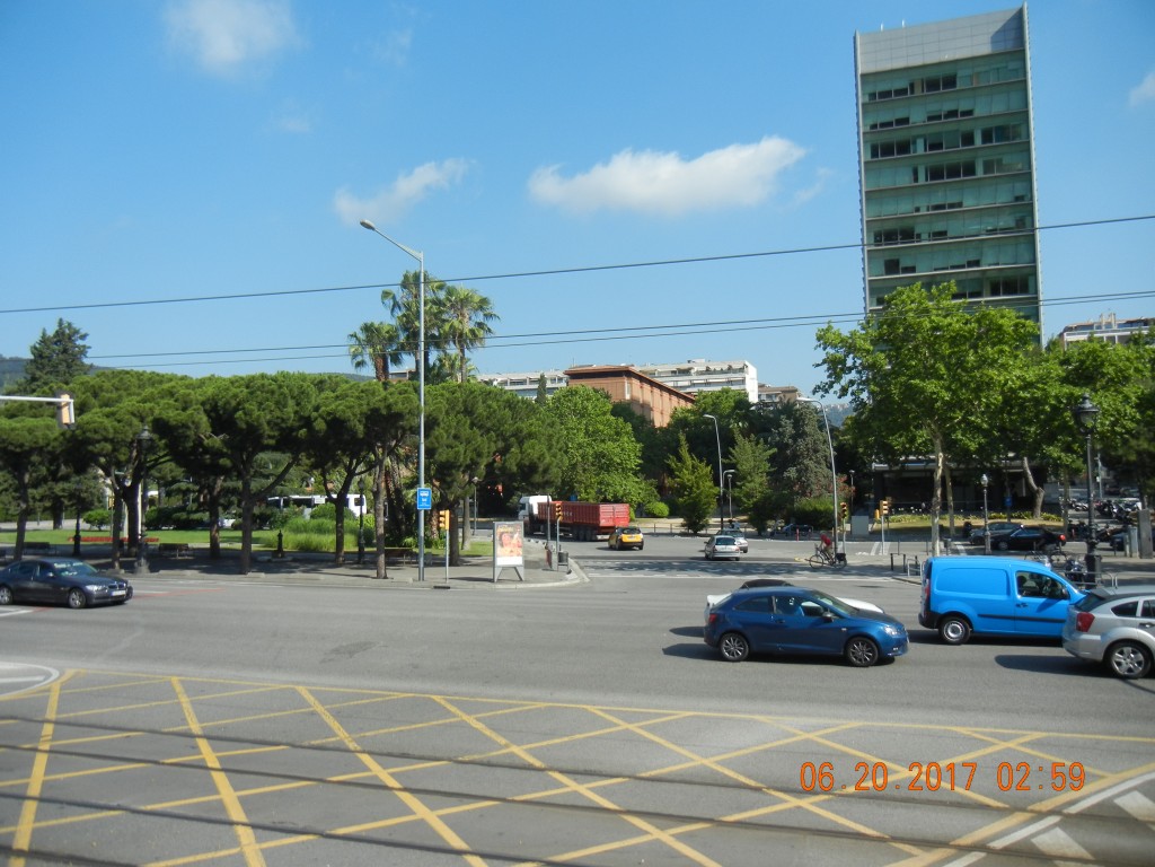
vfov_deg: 46.8
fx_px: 1001
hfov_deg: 60.0
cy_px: 434
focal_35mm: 30
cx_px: 578
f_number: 7
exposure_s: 1/339
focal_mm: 5.4
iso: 160
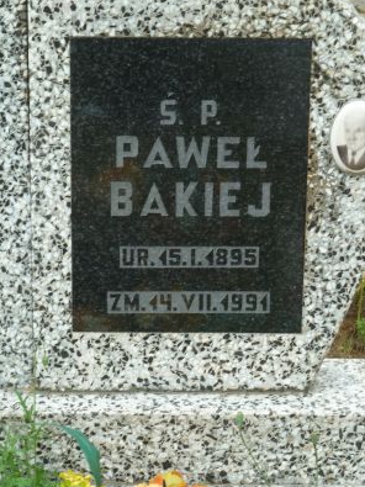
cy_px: 213
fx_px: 1899
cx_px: 213
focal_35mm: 135
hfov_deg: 11.0
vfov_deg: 14.6
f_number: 4.4
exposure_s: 1/50
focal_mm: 18.2
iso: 125
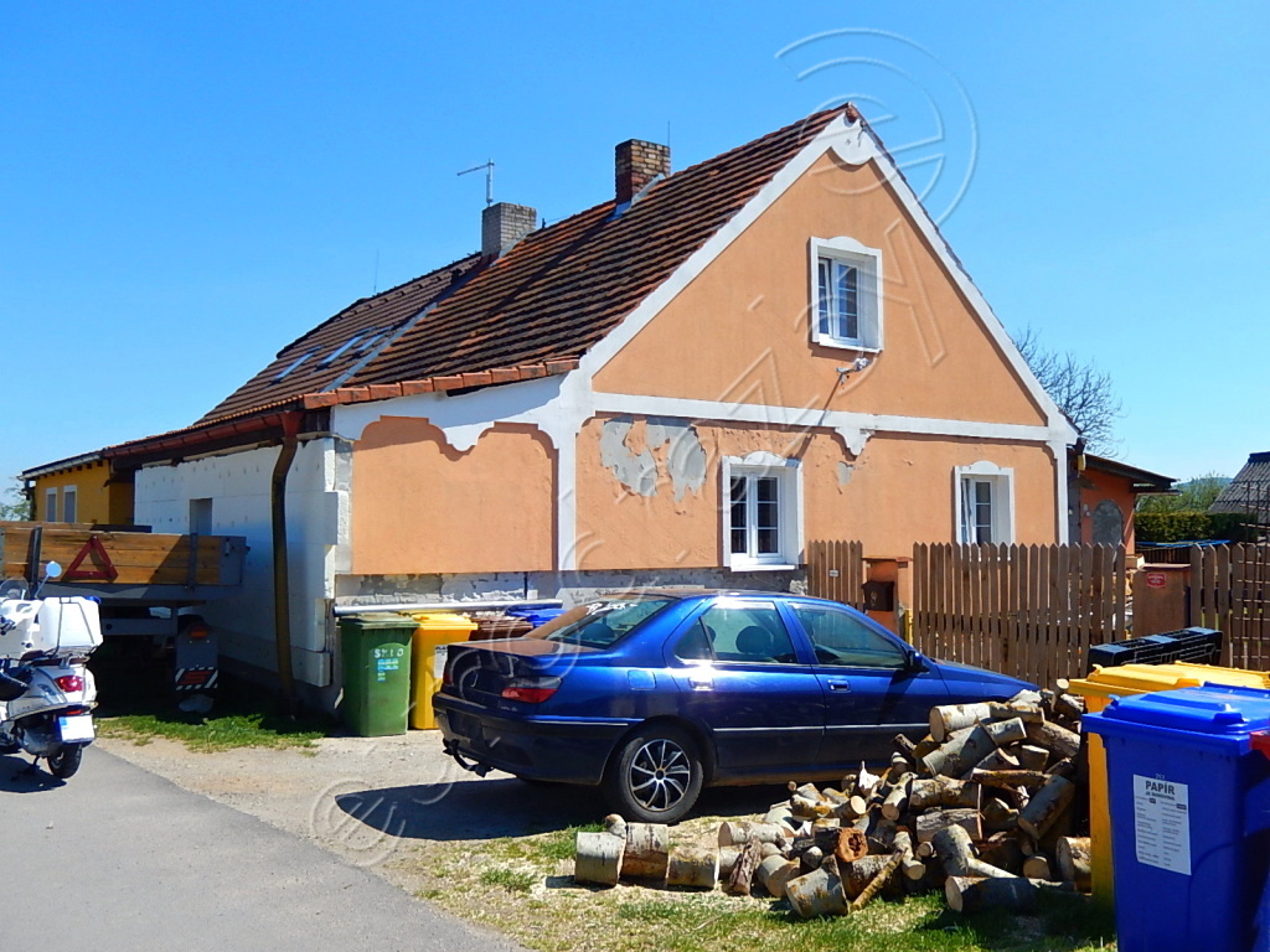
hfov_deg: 56.8
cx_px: 635
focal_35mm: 32
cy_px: 476
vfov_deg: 44.2
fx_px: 1174
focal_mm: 5.7
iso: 125
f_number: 3.8
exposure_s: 1/1000
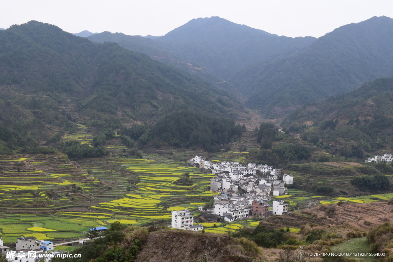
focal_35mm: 52
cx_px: 196
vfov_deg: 25.8
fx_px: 573
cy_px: 131
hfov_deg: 37.8
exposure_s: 1/200
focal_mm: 35
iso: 400
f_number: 10
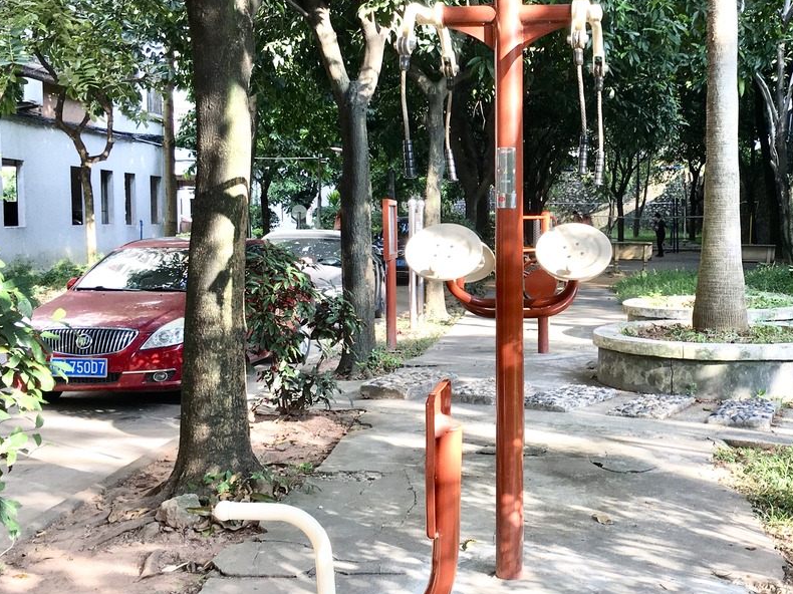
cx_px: 605
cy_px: 270
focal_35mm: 47
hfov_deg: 39.2
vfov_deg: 30.8
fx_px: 1076
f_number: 2.2
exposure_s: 1/100
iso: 25
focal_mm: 4.15
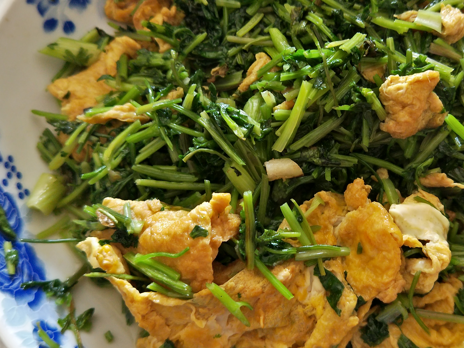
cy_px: 152
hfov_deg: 48.5
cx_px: 288
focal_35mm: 38
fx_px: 509
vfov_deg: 37.7
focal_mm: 4.27
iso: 131
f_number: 1.7
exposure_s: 1/50
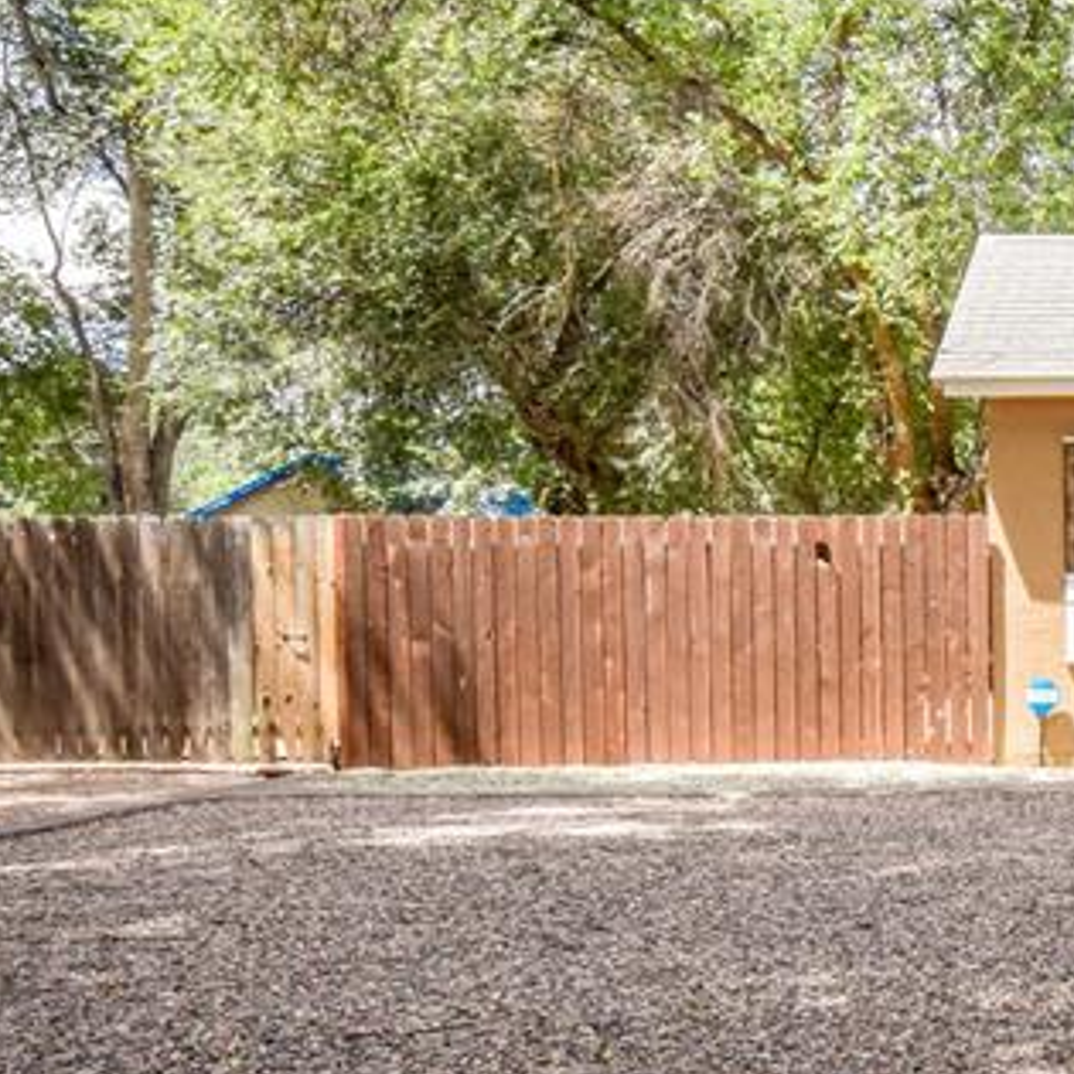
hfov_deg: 29.9
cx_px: 1323
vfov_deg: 35.5
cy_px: 634
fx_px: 1674
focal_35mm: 48
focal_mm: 11.5
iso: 320
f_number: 13
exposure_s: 1/125
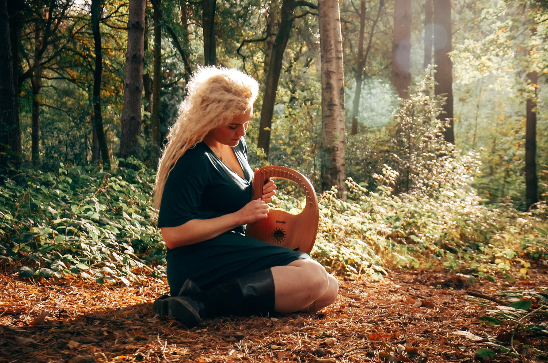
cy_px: 182
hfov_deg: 39.0
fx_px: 775
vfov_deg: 26.4
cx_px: 274
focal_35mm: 51
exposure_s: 1/80
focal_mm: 34
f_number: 4.5
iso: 320
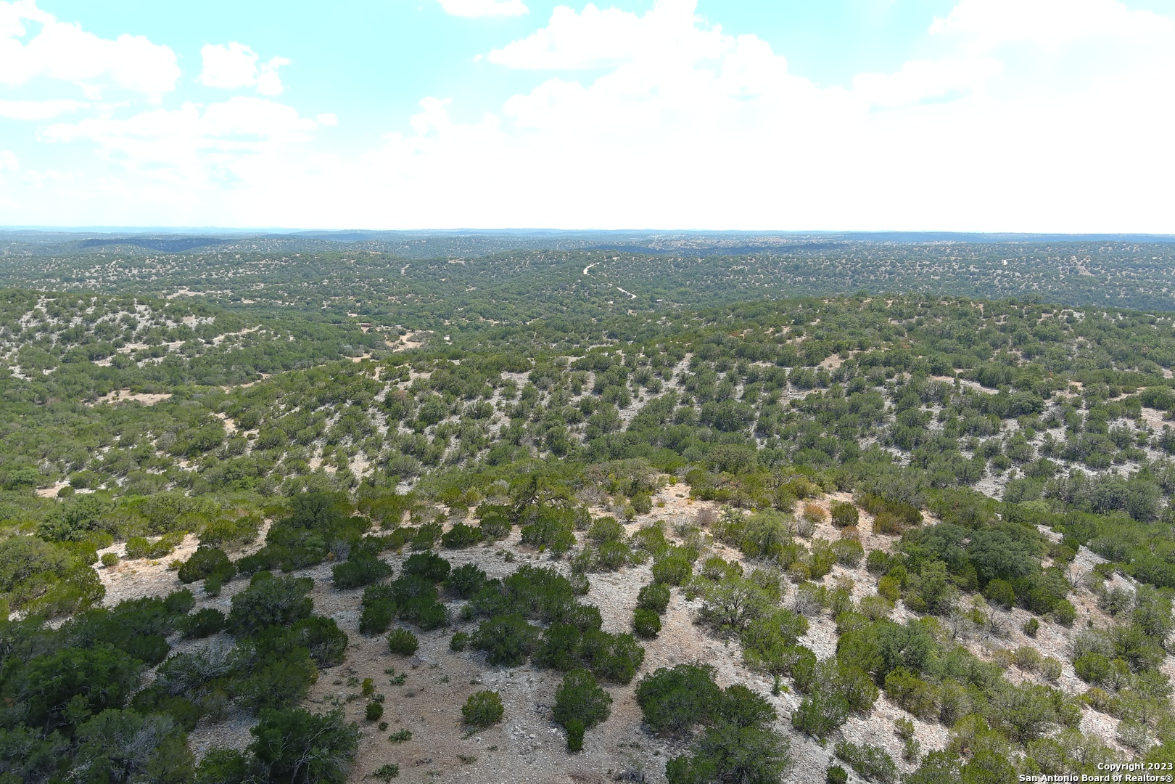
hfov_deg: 63.7
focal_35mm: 29
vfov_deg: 45.0
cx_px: 588
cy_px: 392
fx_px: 946
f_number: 2.8
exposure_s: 1/640
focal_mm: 10.57
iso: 100
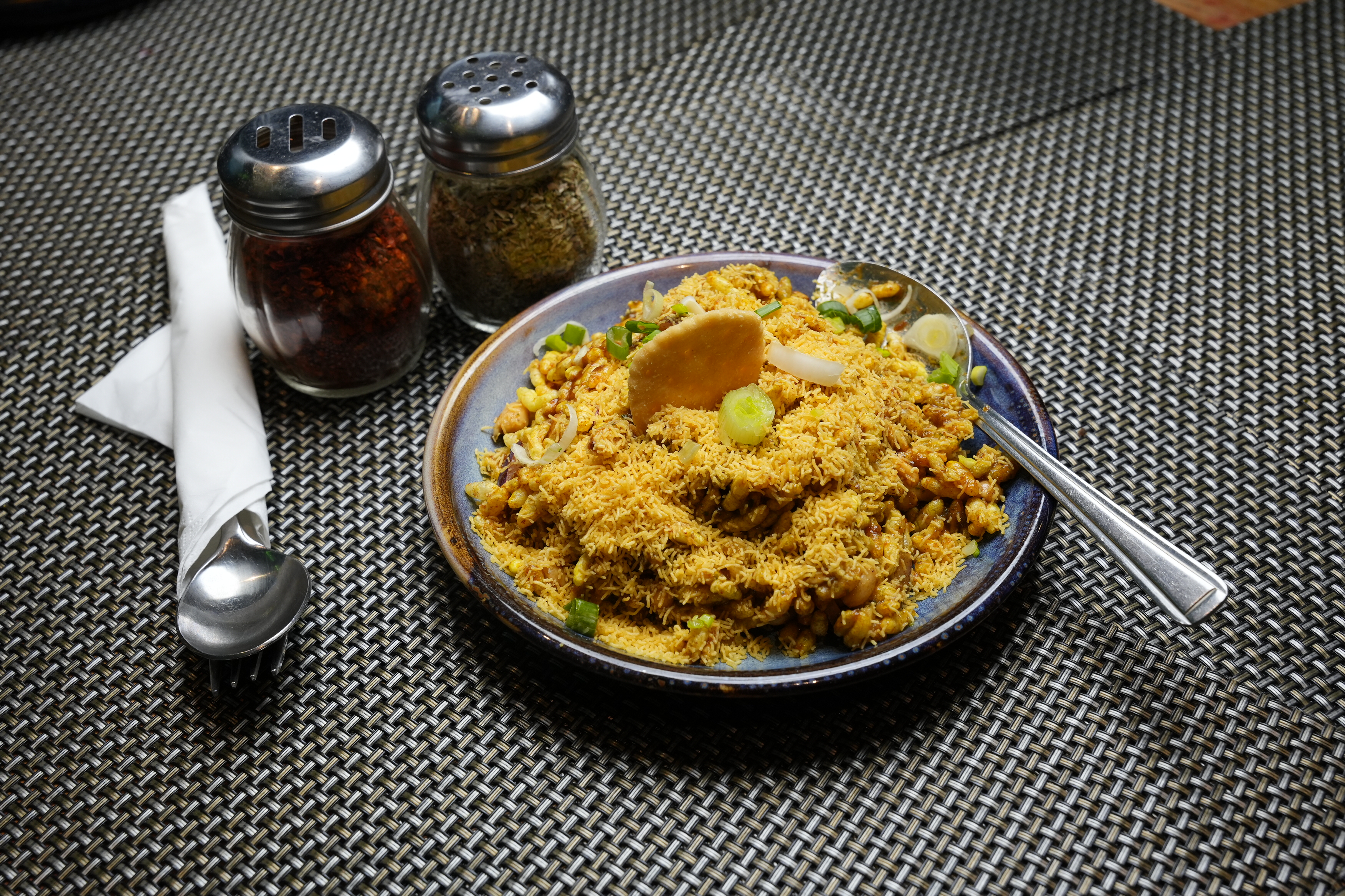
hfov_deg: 50.9
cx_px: 672
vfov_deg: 35.2
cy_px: 448
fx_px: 1412
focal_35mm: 38
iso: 1000
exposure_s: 1/100
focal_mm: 37.8
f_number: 8
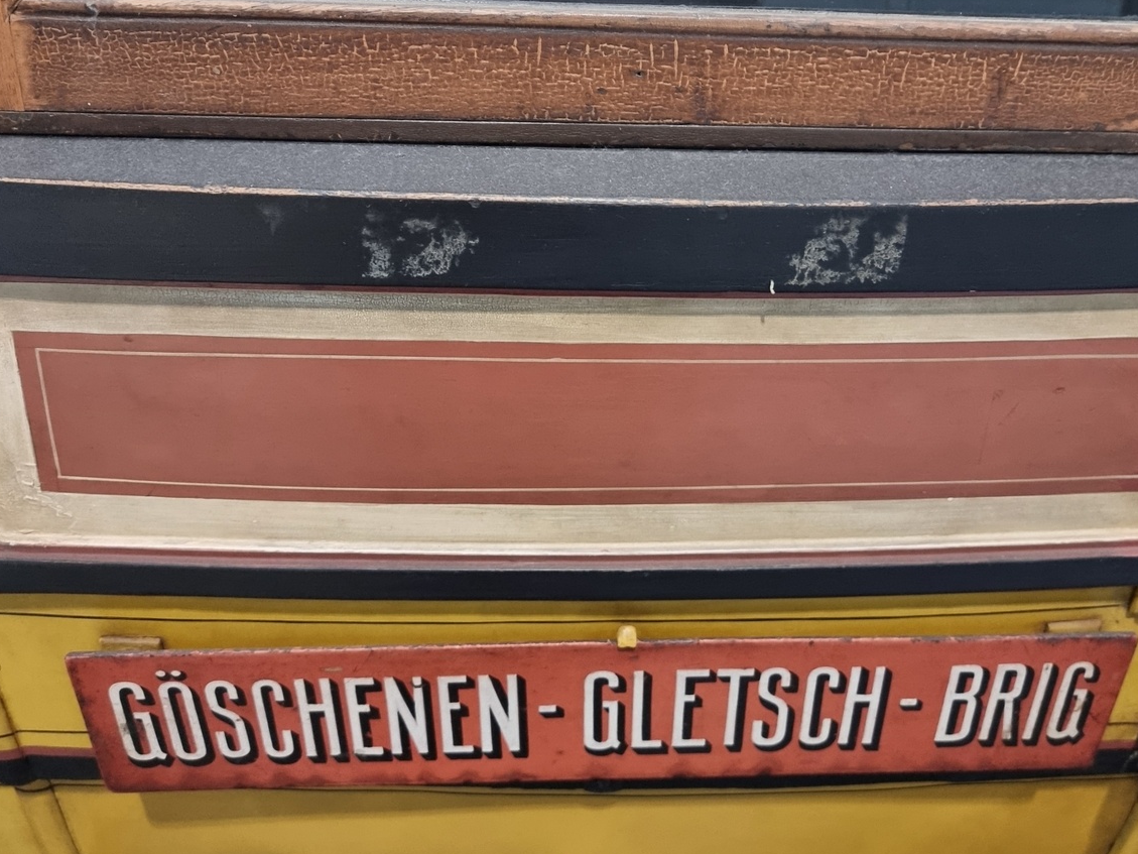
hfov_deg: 53.9
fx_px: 1118
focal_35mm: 34
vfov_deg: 41.2
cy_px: 279
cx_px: 616
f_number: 1.8
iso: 500
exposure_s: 1/50
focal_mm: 6.7
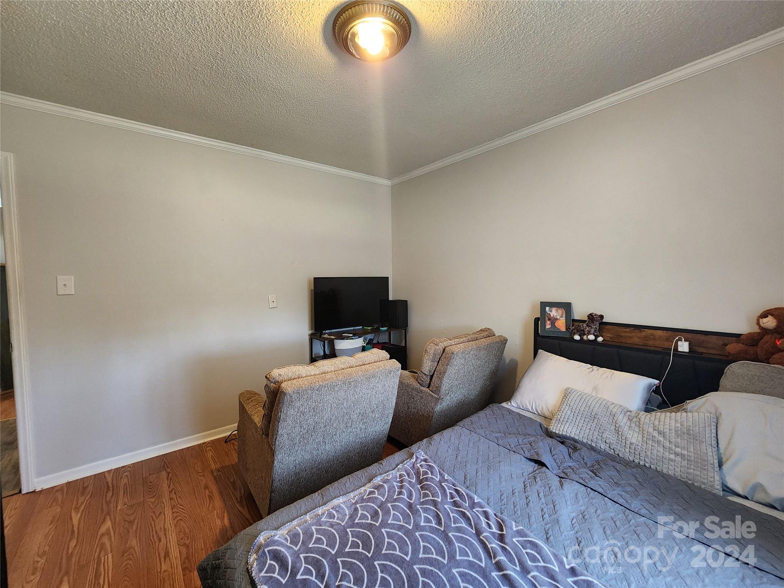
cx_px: 392
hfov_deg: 106.2
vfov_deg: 89.9
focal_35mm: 13
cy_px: 294
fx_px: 294
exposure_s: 1/30
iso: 500
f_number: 2.2
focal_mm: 2.2
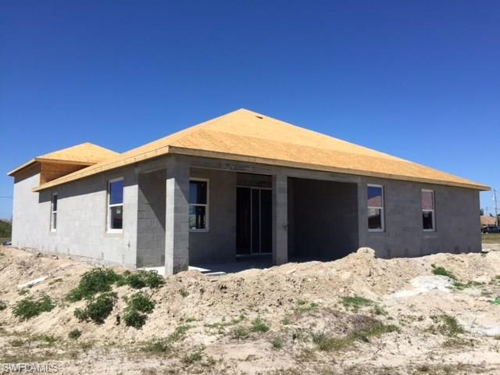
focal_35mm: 29
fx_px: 419
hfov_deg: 61.7
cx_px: 250
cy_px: 188
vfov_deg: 48.2
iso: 32
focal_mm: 4.15
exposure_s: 1/2639
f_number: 2.2
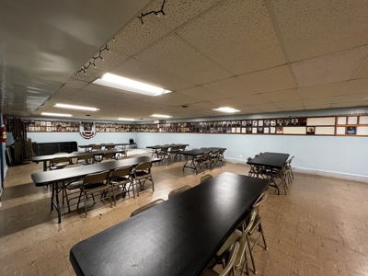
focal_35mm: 13
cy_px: 138
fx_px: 138
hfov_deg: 106.2
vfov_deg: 89.9
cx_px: 184
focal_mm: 1.57
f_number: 1.8
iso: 200
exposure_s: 1/60
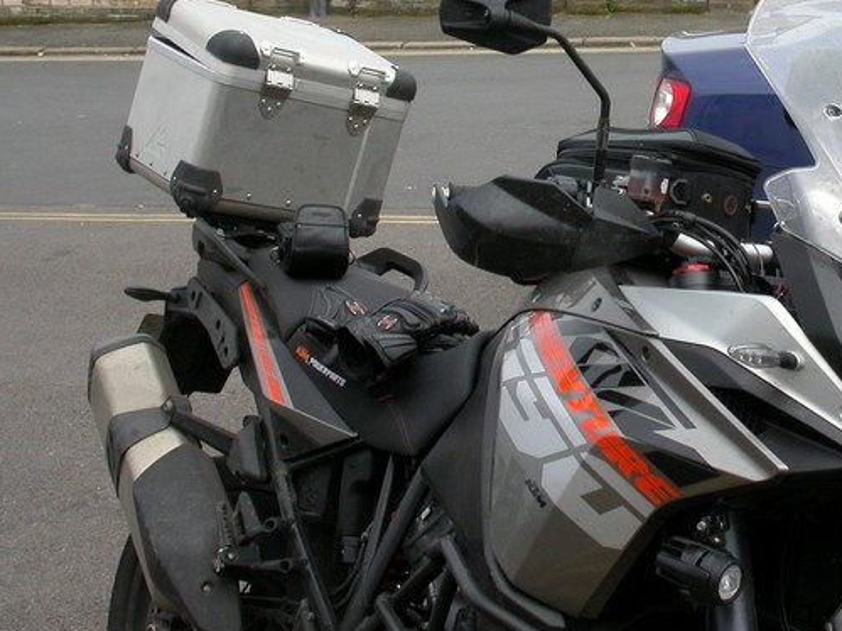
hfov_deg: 22.7
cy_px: 128
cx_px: 672
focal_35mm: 85
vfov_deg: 17.2
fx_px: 2067
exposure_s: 1/300
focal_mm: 11.1
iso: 100
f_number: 6.7
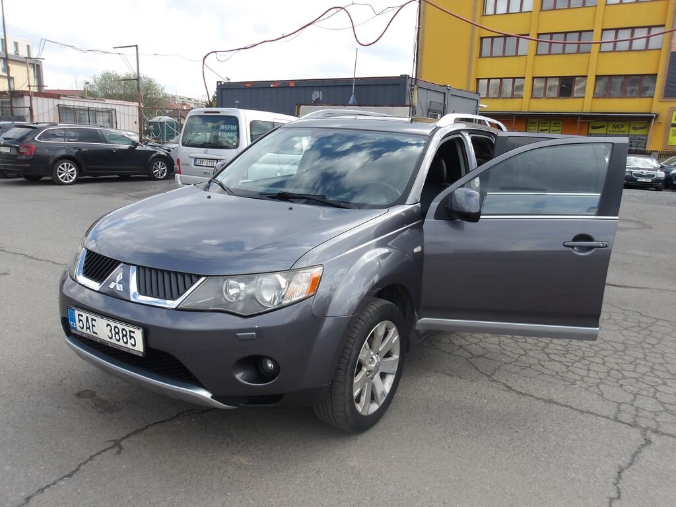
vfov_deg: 51.4
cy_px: 254
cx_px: 338
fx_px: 527
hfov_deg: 65.3
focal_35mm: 27
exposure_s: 1/631
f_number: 3
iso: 100
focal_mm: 4.9
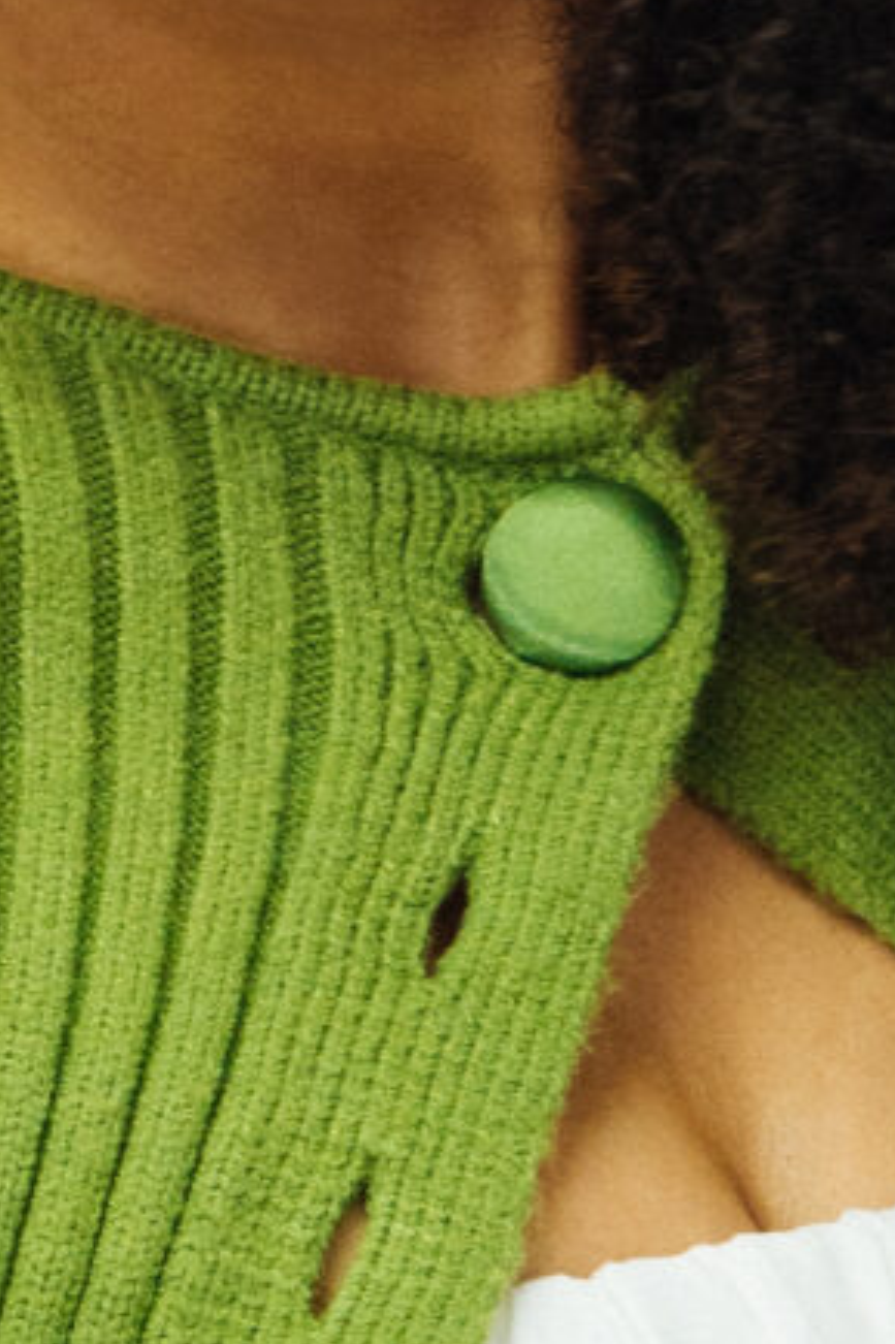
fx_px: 11009
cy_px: -359
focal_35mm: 295
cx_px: -460
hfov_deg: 4.6
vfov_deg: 6.9
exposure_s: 1/200
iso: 1000
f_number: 7.1
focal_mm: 50
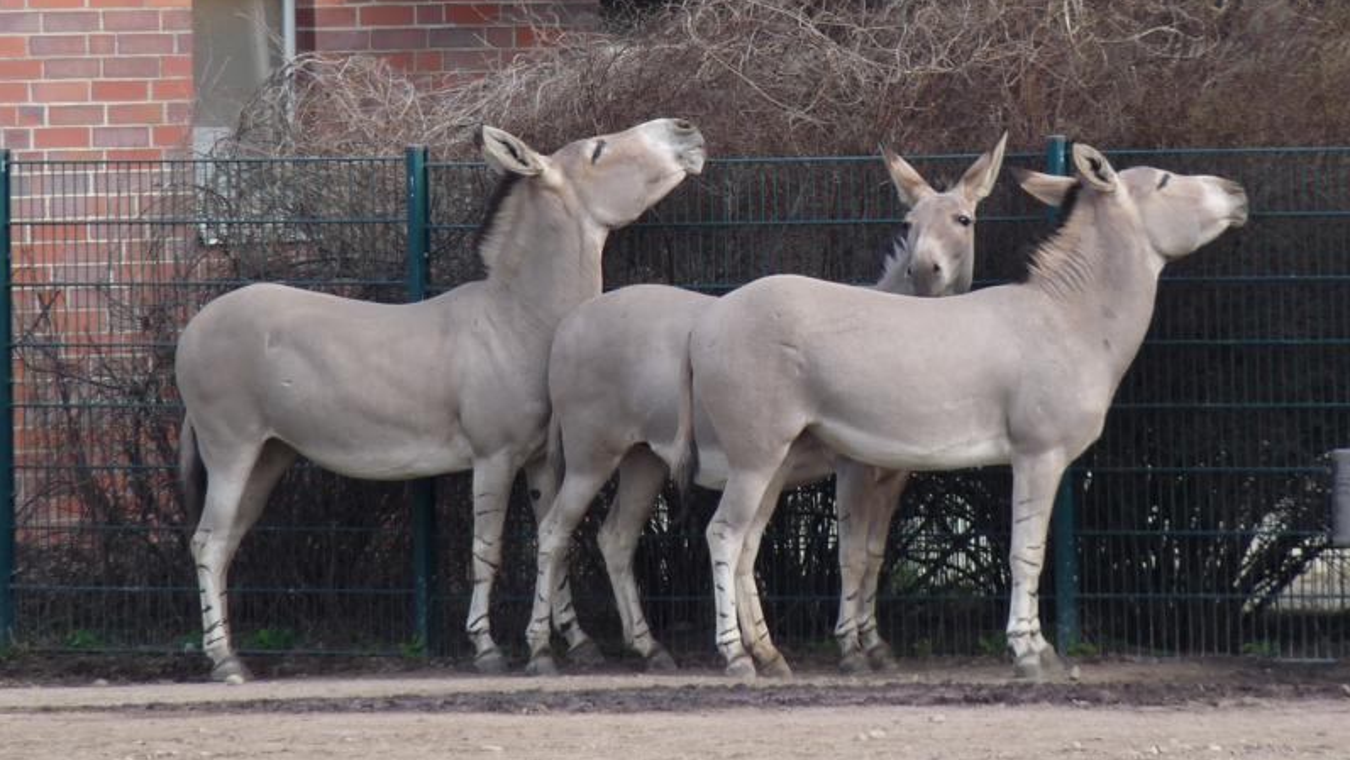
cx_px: 674
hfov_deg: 3.6
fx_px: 21450
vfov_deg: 2.0
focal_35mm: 599
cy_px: 352
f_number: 4
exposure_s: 1/250
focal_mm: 69.7
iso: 100
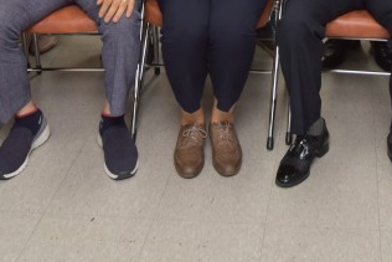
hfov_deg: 26.1
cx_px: 280
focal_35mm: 77
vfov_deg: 14.6
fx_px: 839
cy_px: -266
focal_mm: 19
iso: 500
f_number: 6.3
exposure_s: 1/80
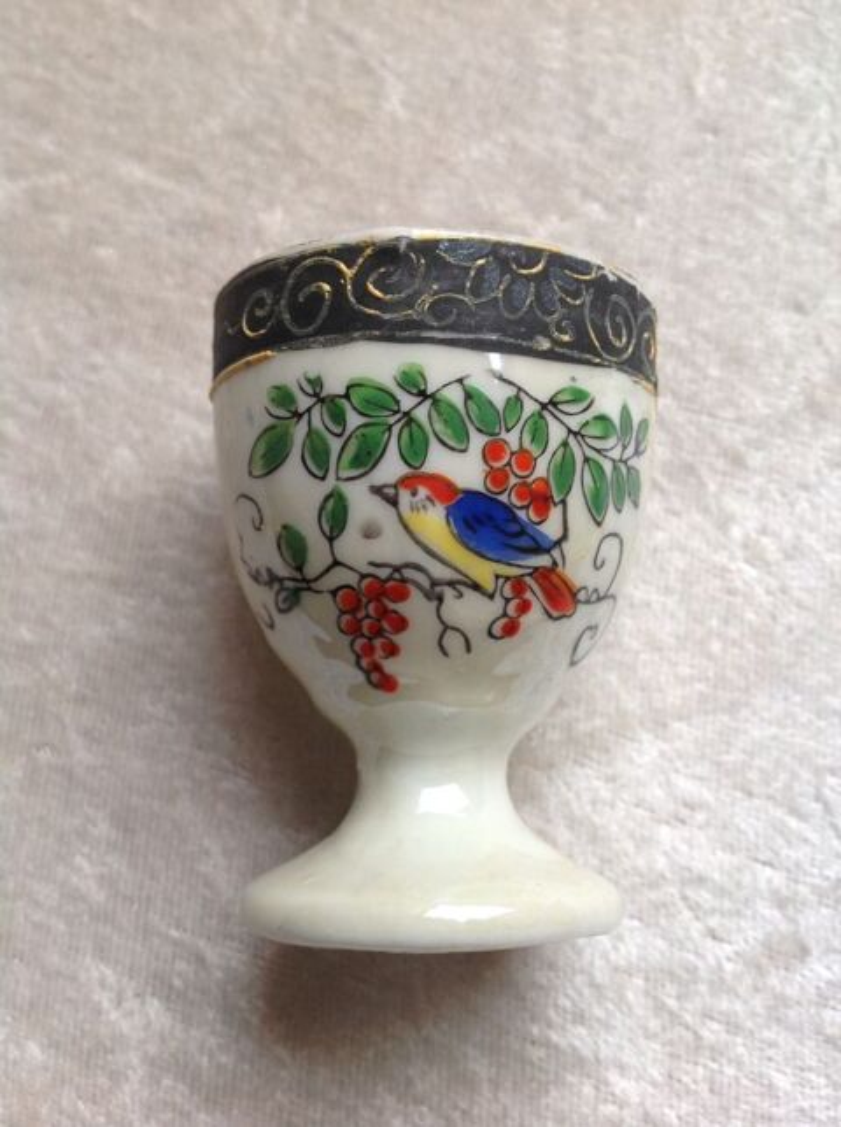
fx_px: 1137
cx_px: 420
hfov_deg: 40.6
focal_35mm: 35
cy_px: 564
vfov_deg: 52.7
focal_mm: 4.28
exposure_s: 1/15
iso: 64
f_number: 2.4
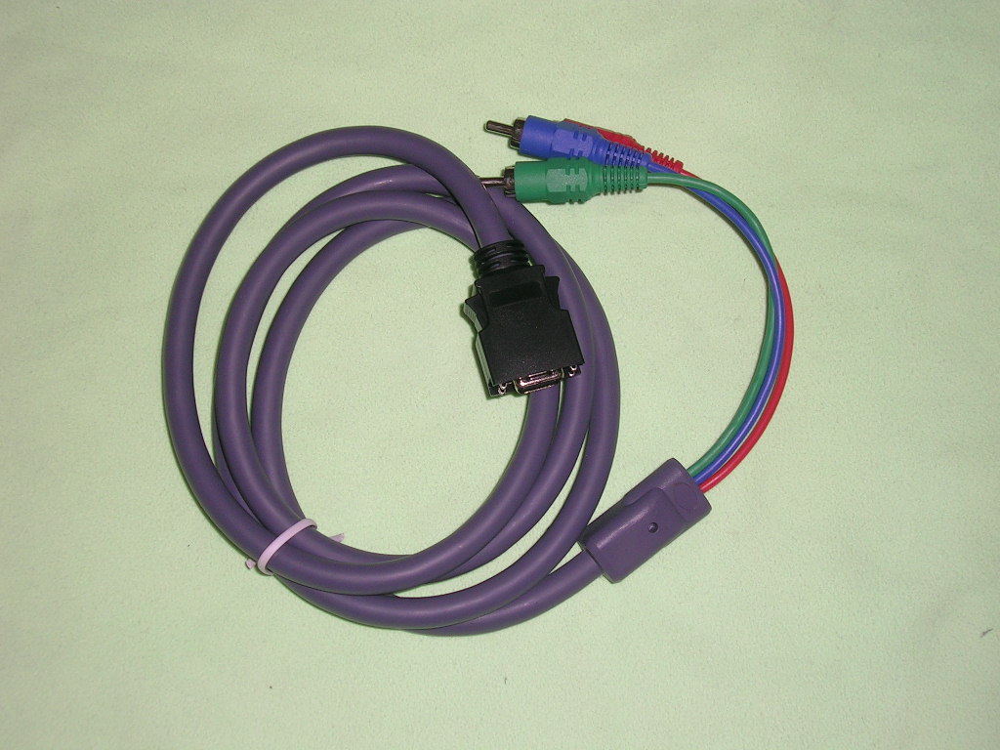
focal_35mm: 65
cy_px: 375
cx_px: 500
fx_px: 1878
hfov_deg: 29.8
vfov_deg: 22.6
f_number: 3.5
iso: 50
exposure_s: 1/60.1
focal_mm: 9.9
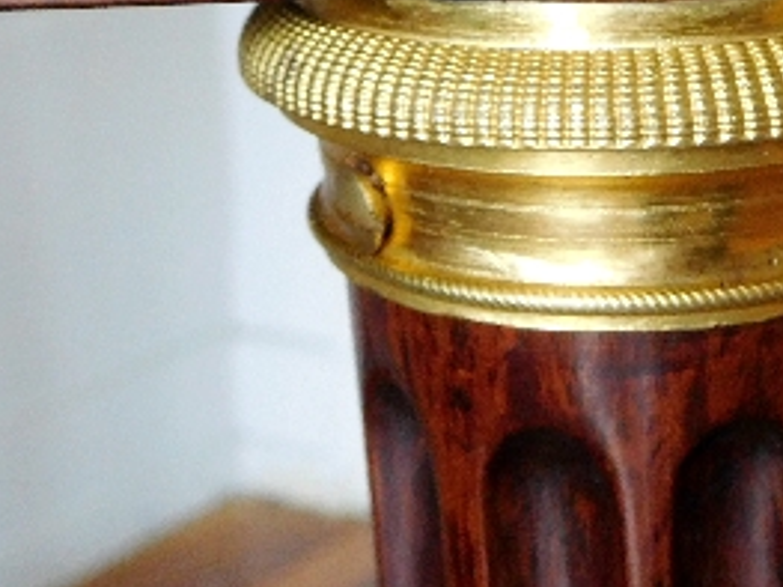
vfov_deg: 17.9
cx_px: 619
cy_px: -36
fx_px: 1809
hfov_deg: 24.1
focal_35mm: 80
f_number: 3.8
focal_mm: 6.2
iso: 400
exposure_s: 1/13
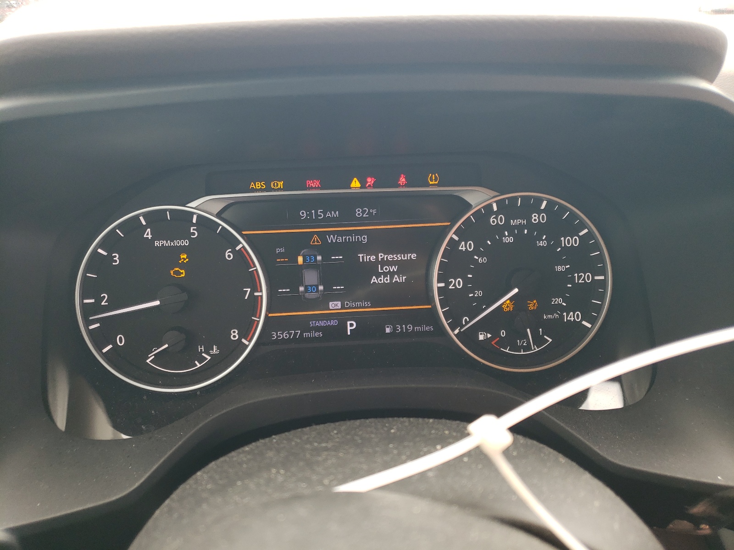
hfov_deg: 67.3
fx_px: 551
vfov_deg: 53.1
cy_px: 275
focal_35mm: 26
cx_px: 367
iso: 50
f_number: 1.5
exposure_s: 1/139
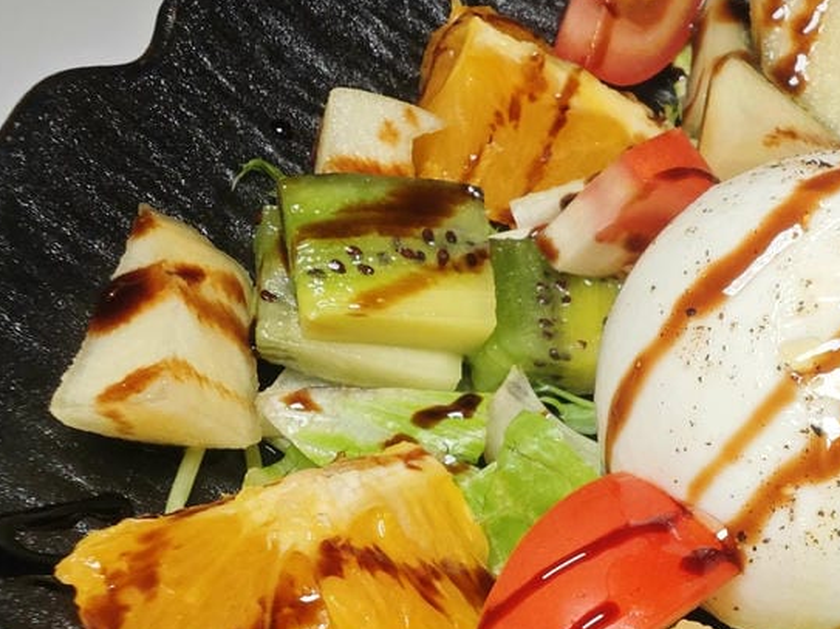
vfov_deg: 32.5
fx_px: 1019
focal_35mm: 42
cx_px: 744
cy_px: 578
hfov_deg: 41.5
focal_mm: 2.03
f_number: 1.8
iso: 80
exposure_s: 1/120
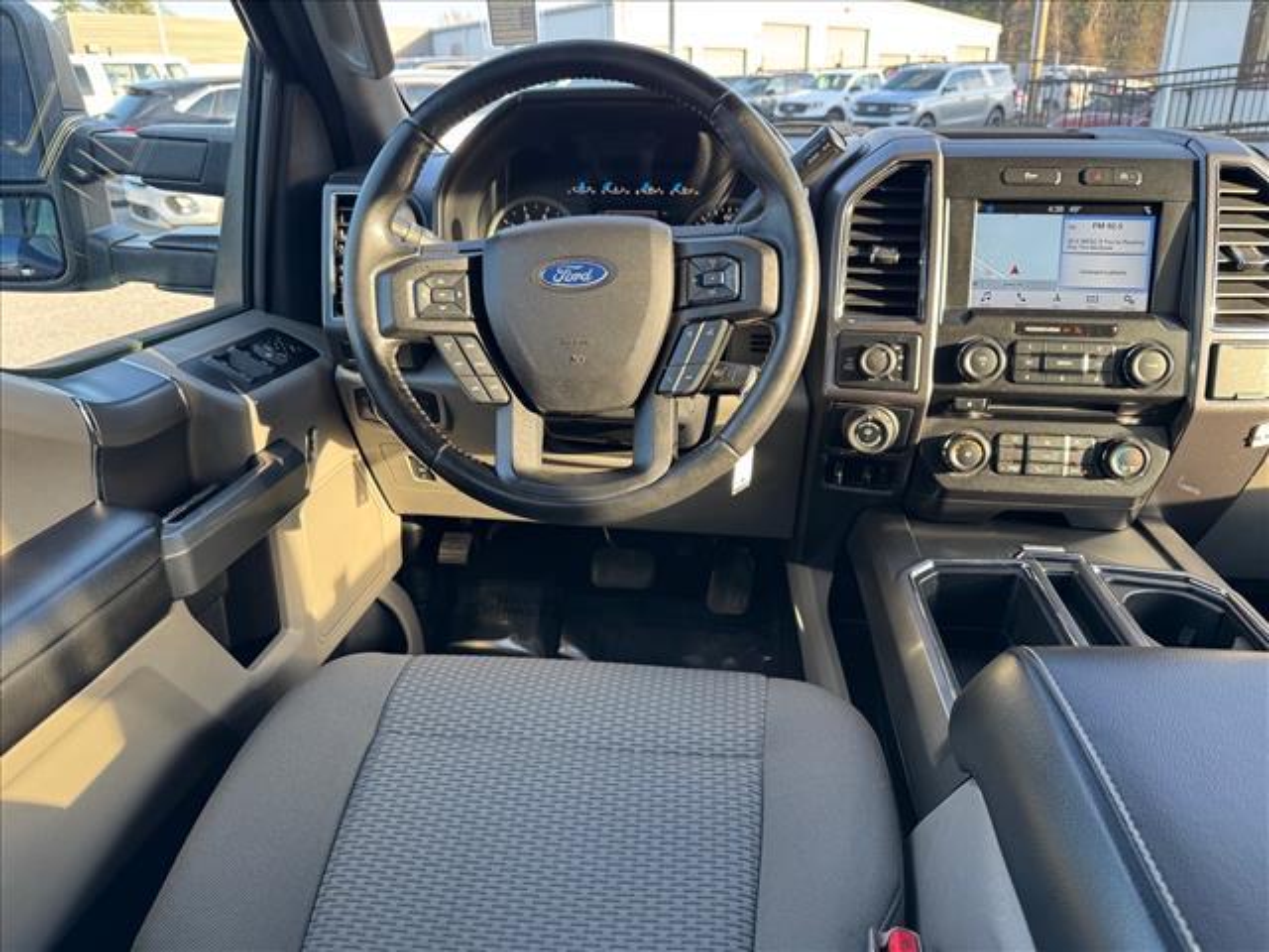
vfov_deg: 56.8
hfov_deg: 71.6
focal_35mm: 24
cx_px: 634
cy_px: 476
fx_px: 880
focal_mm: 6.76
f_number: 1.78
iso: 80
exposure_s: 1/121
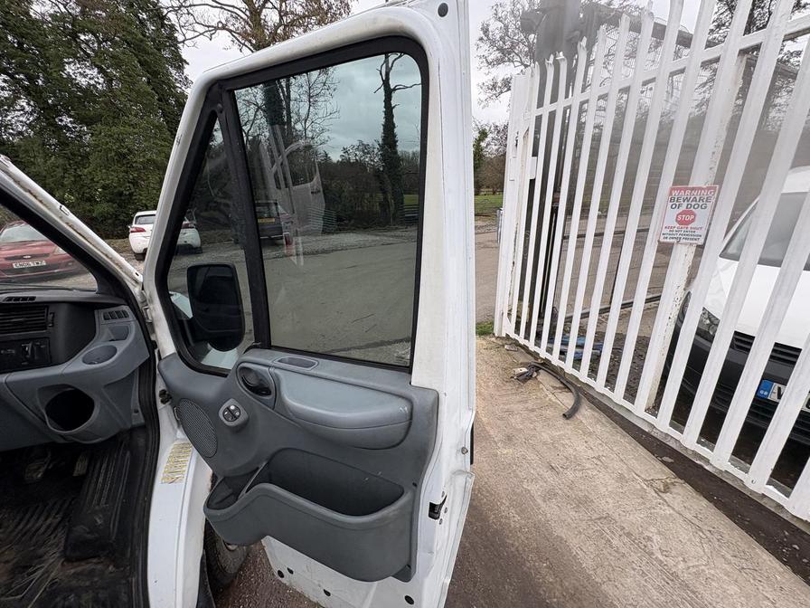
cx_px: 405
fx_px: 328
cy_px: 304
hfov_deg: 102.1
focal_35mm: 14
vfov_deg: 85.7
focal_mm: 2.22
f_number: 2.2
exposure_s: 1/301
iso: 40
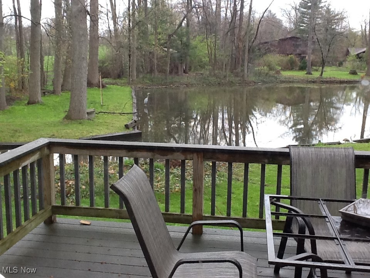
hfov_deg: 42.9
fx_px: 470
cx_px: 185
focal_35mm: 44
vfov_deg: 32.9
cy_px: 139
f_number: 2.4
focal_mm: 2.03
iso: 80
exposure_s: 1/120
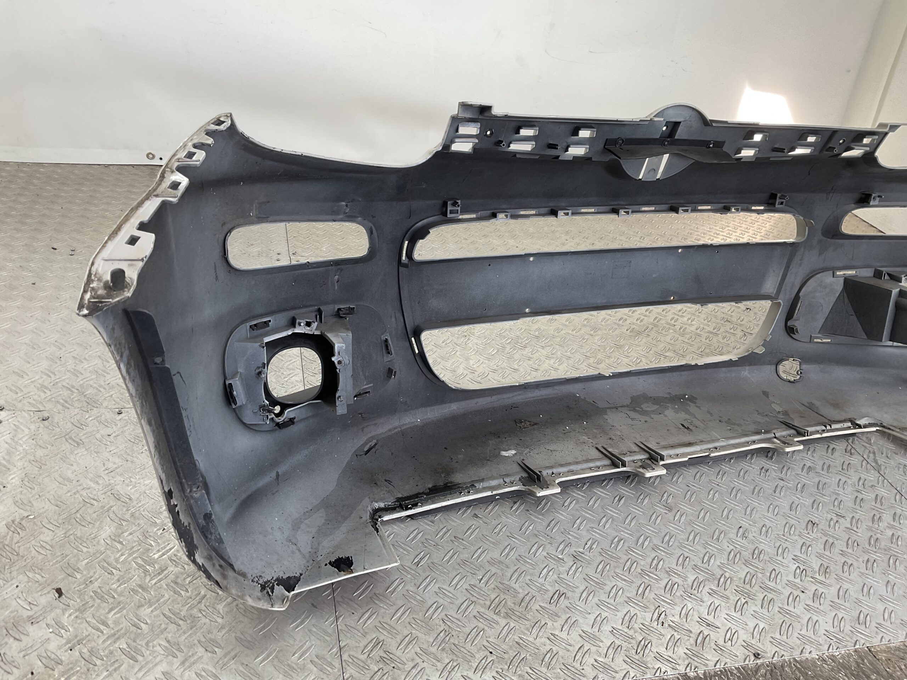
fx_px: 760
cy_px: 340
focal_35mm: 29
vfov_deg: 48.2
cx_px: 454
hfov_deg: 61.7
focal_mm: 3
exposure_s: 1/120
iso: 25
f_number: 1.8
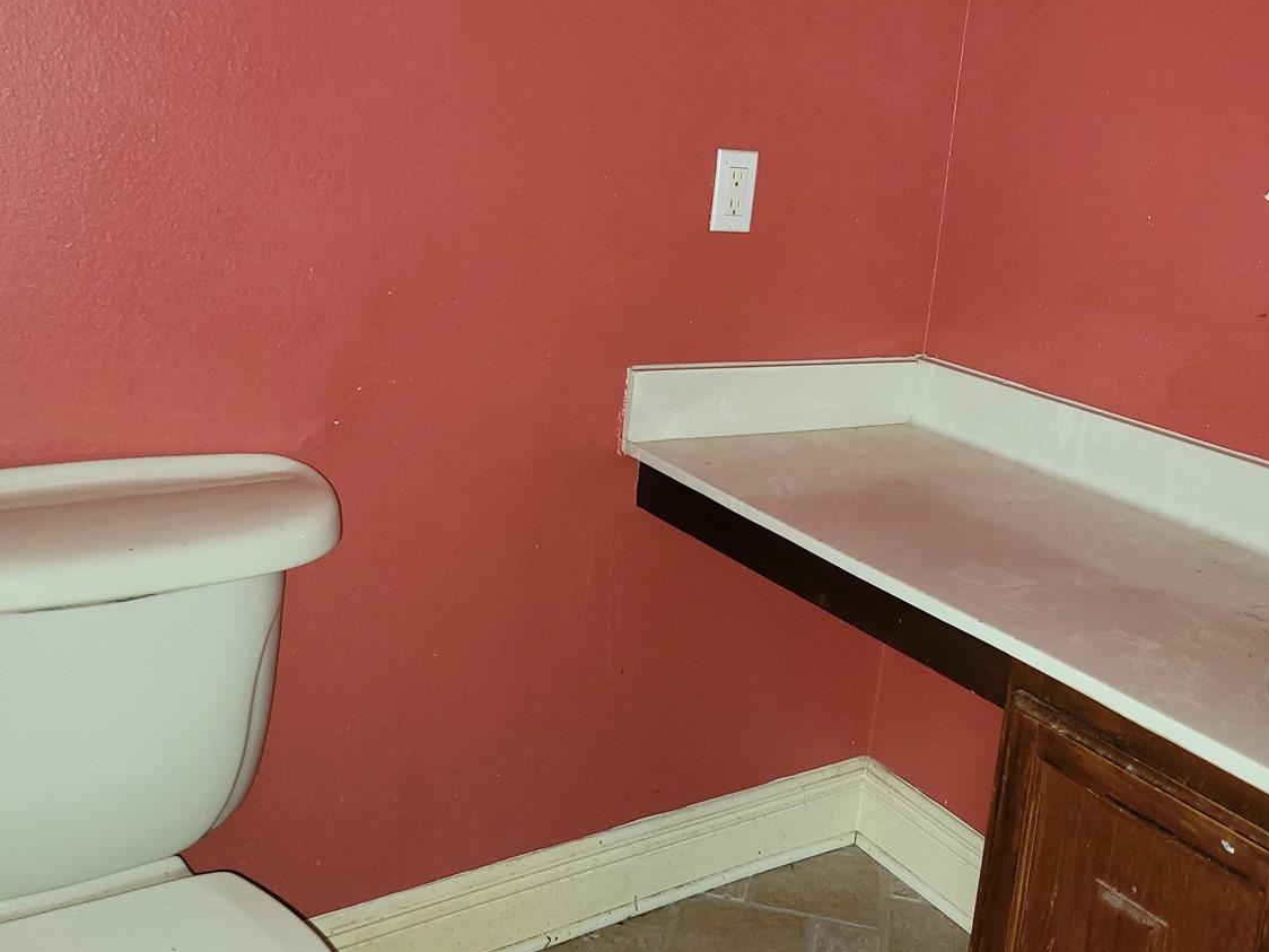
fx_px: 1356
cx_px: 741
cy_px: 359
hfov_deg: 49.9
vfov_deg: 38.4
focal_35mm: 37
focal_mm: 5.4
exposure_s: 1/10.2
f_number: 1.8
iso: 125
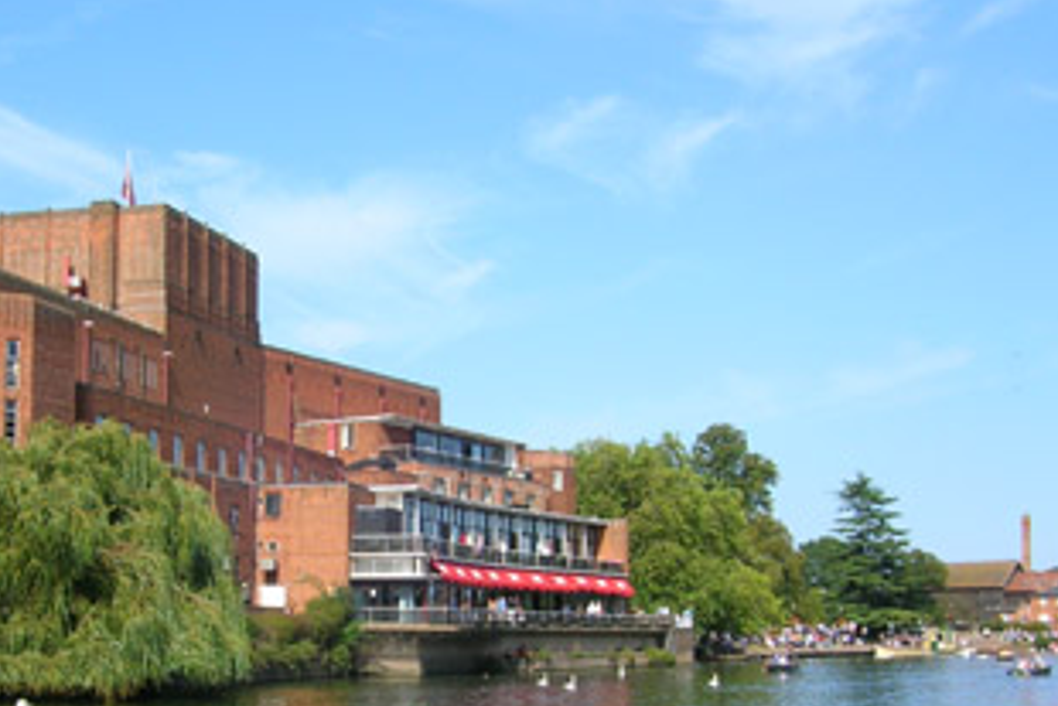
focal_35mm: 57
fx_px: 1676
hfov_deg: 34.7
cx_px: 355
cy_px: 544
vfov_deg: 23.5
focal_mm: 5.7
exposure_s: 1/251
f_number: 4.9
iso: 50
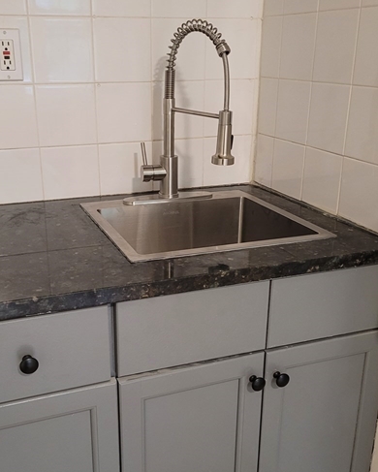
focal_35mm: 40
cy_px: 258
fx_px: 559
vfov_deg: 45.7
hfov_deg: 37.3
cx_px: 163
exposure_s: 1/40
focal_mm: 5.4
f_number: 1.8
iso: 400
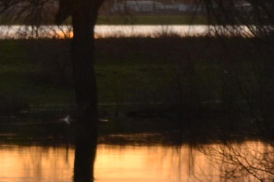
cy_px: 55
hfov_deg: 3.4
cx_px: -221
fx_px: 4602
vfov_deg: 2.3
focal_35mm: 605
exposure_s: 1/125
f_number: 5.6
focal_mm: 55
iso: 140
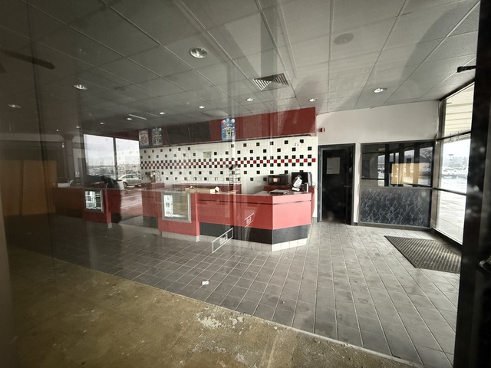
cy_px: 184
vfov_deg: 85.7
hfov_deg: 102.1
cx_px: 246
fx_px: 199
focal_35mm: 14
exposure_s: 1/47
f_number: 2.2
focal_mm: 2.22
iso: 1600
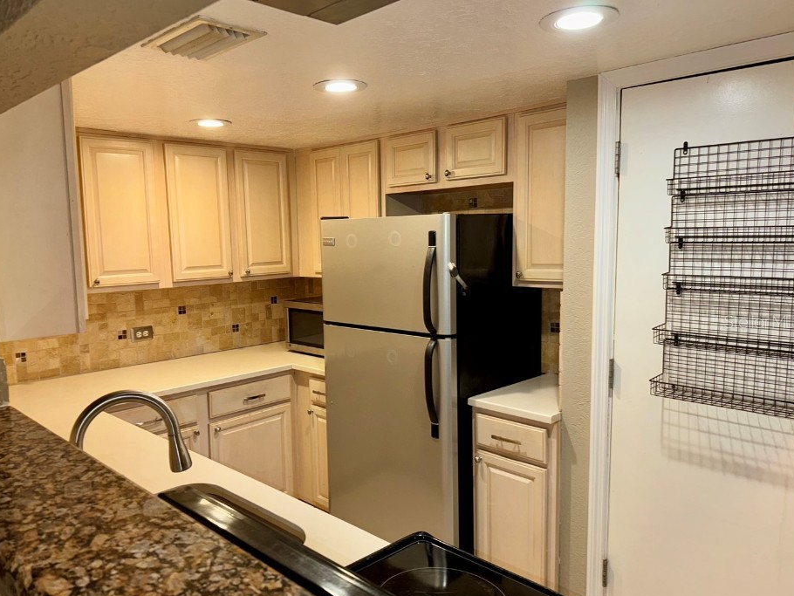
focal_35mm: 27
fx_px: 619
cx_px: 359
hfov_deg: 65.2
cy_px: 321
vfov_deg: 51.3
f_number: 1.78
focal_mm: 6.76
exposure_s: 1/28
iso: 80
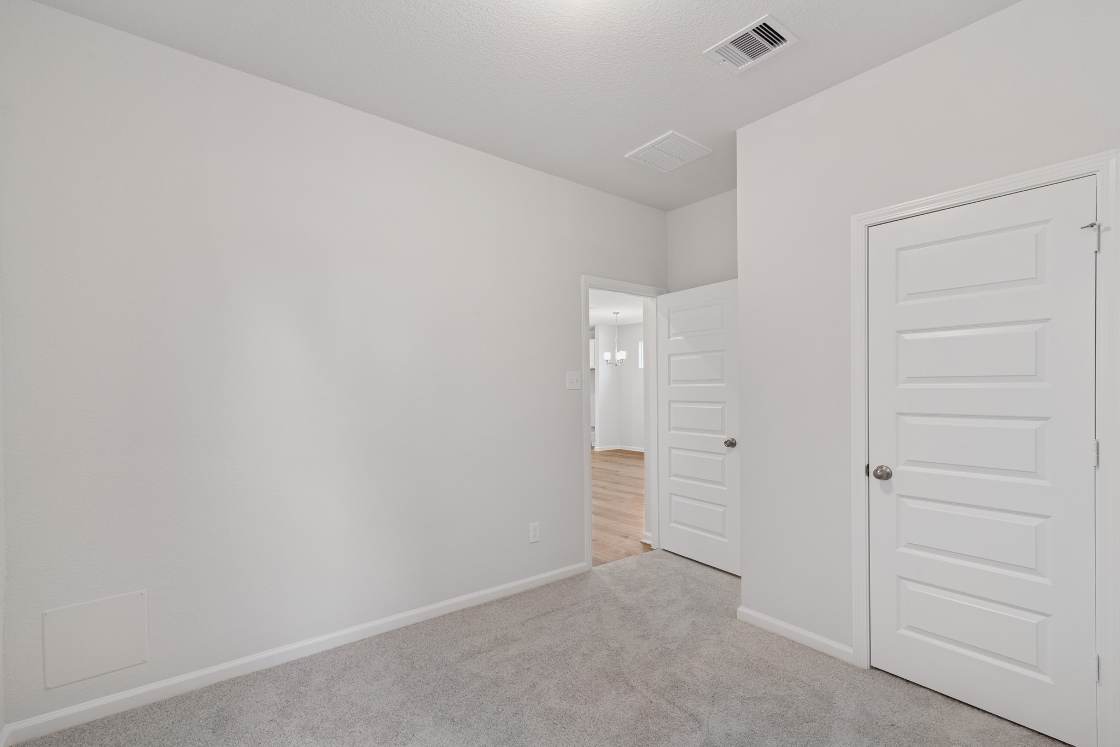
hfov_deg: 96.7
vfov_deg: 73.8
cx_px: 560
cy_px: 374
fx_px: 498
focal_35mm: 16
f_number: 9
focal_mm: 16
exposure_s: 1/3
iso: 100
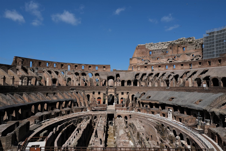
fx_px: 169
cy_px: 76
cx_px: 113
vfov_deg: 47.9
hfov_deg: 67.4
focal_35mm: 27
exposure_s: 1/250
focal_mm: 18
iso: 160
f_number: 11
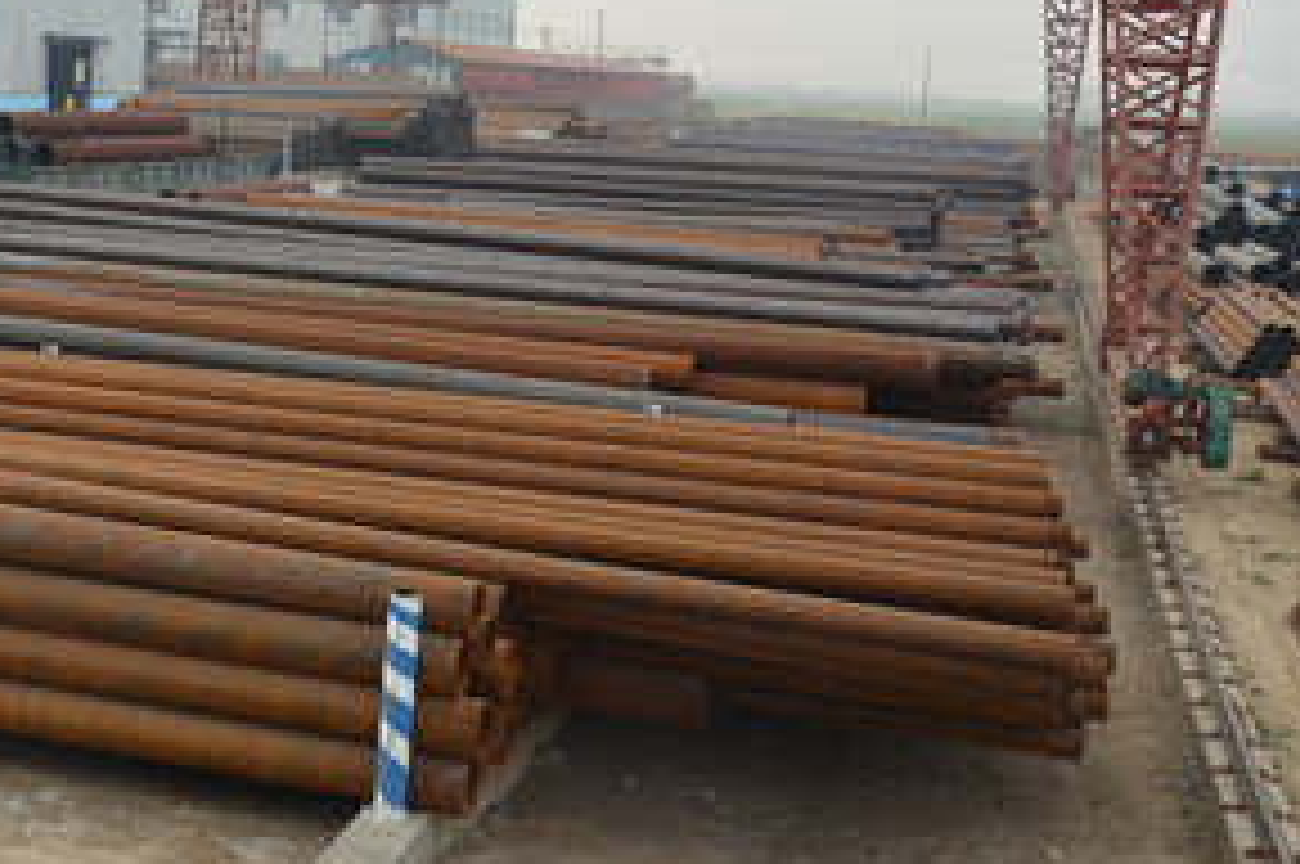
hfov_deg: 33.8
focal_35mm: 57
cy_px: 142
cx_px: 220
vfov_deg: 23.3
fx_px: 2056
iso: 200
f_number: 7.1
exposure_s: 1/200
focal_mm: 22
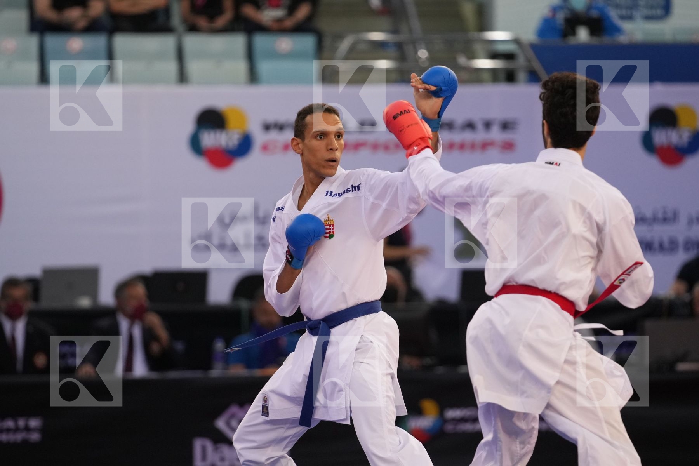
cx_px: 350
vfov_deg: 4.6
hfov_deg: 6.9
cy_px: 233
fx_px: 5825
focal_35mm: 300
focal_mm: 200
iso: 2000
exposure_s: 1/1000
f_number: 2.8
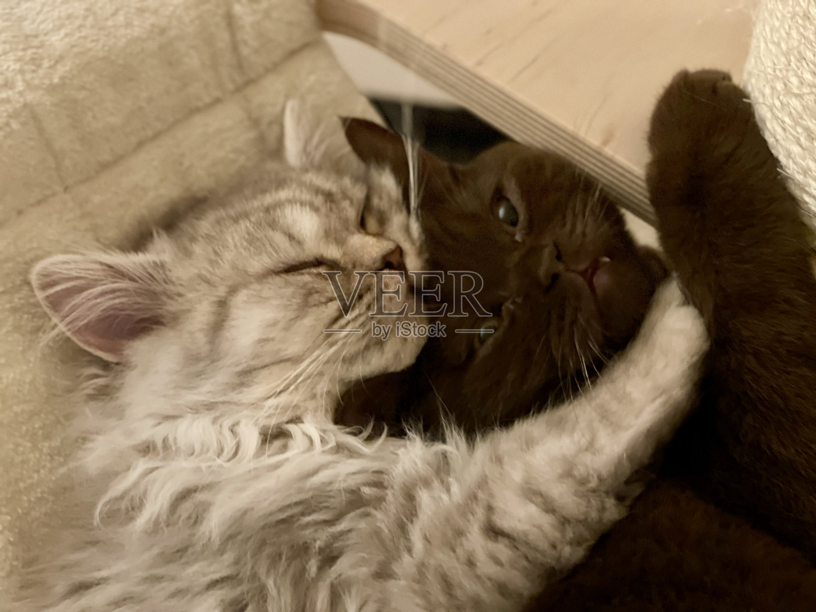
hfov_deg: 30.3
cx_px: 408
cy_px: 306
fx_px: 1509
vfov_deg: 22.9
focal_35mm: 64
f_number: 2.2
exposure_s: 1/14
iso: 800
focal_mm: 7.5
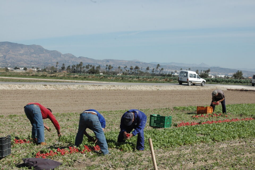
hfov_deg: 26.0
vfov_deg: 17.5
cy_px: 85
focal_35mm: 78
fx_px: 552
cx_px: 128
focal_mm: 52
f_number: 13
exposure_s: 1/640
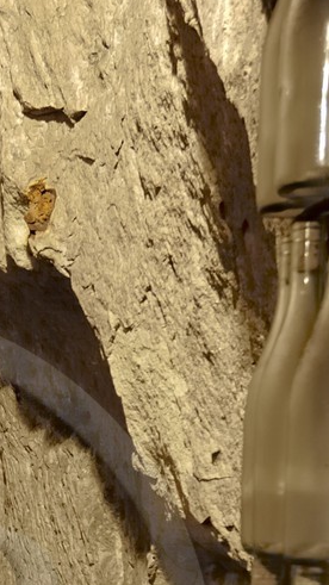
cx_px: -154
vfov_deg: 21.7
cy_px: 673
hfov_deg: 12.5
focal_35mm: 92
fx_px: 1428
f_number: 7.1
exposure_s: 4.5
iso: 100
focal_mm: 18
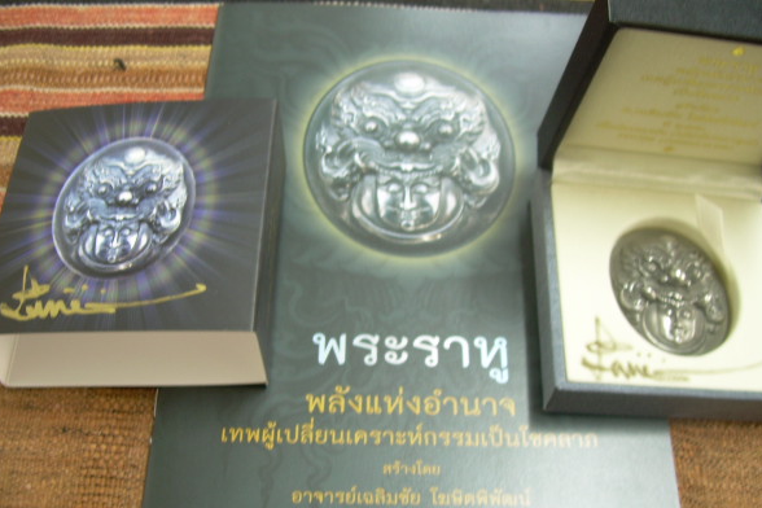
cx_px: 394
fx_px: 910
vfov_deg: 31.2
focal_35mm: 43
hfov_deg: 45.4
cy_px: 270
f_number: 2.8
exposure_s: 1/3.1
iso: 50
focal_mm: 6.3
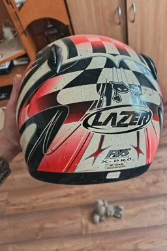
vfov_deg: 69.4
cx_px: 93
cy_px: 126
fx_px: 181
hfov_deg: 49.5
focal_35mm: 26
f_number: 1.75
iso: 3400
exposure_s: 1/50
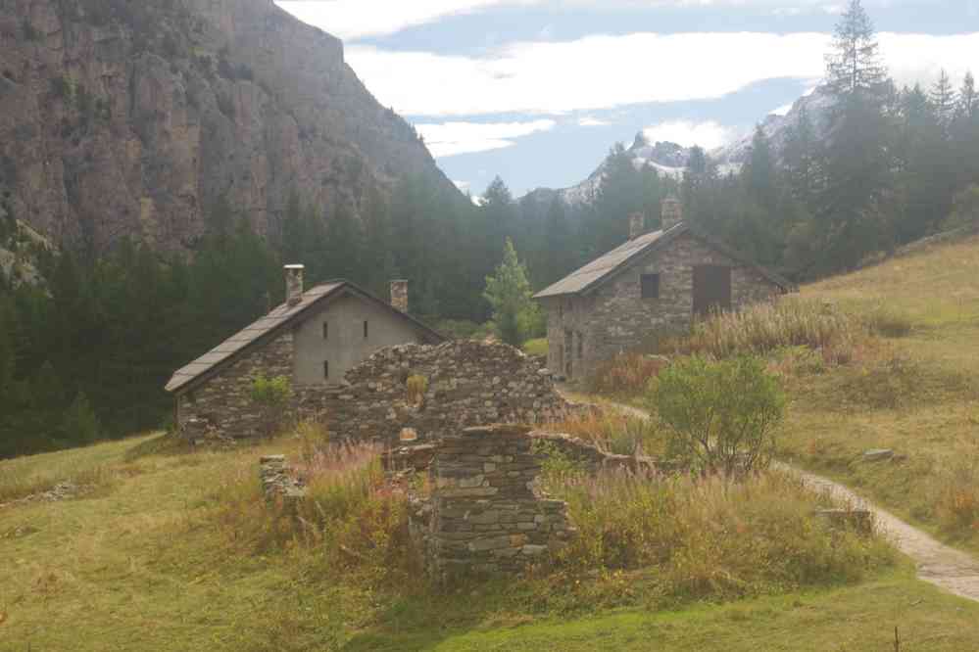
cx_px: 490
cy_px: 326
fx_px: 2243
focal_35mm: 82
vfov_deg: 16.6
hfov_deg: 24.6
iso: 200
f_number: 11
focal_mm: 55
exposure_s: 1/100
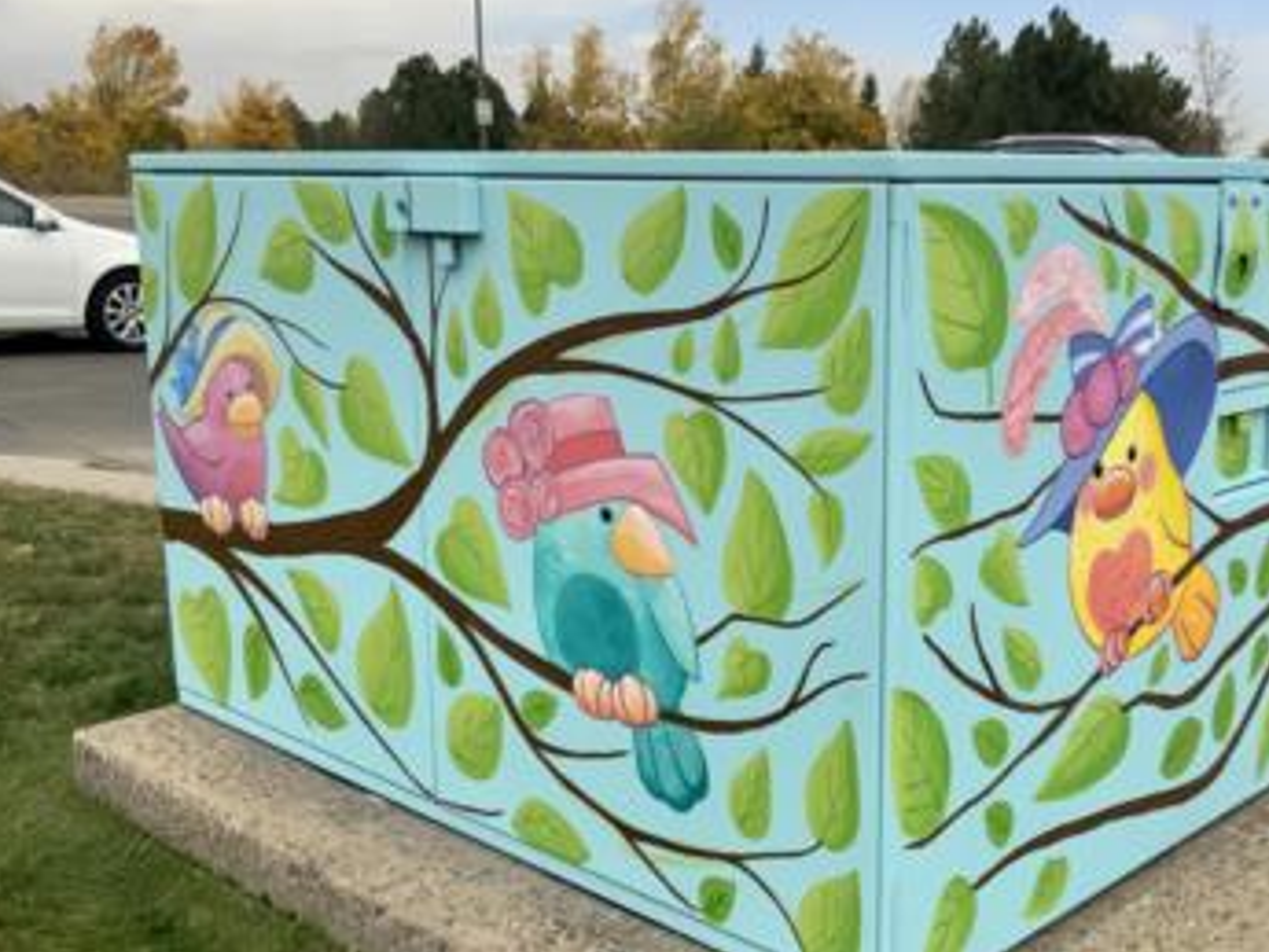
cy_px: 527
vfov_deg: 34.3
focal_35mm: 42
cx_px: 839
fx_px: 1540
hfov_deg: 44.2
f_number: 1.8
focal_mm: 3
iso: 16
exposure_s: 1/1730
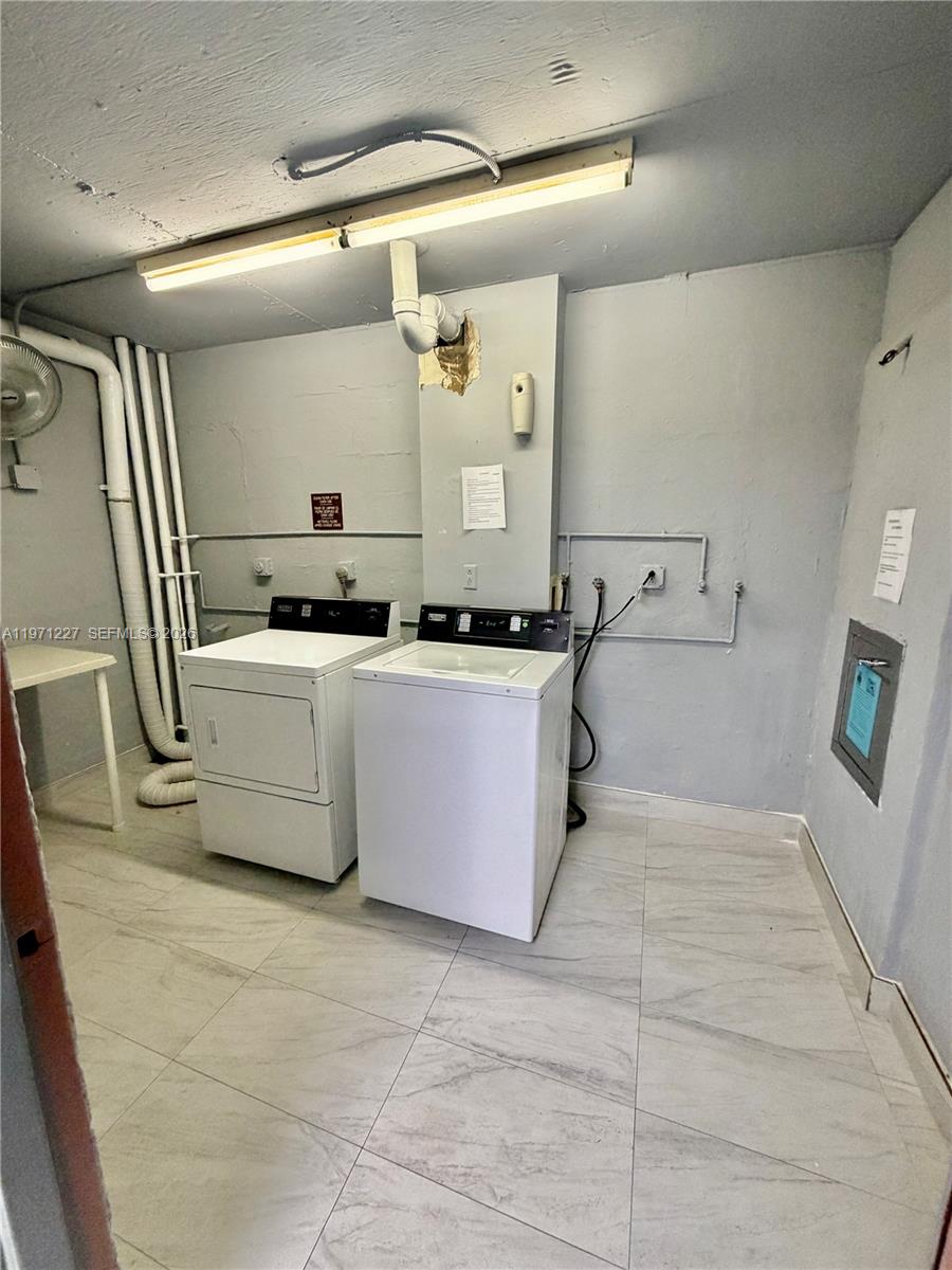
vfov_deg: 102.1
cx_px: 476
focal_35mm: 14
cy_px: 635
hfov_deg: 85.7
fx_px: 513
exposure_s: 1/120
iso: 320
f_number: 2.2
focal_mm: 2.22
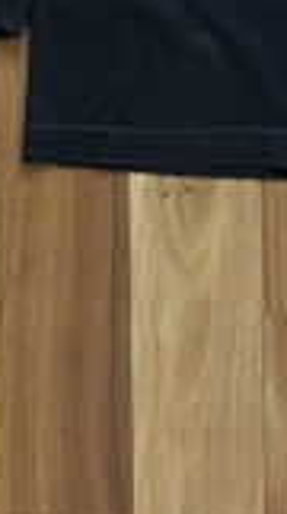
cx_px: 389
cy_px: -305
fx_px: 1278
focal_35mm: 94
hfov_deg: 12.4
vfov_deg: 19.2
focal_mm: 5.96
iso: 250
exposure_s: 1/60
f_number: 1.6
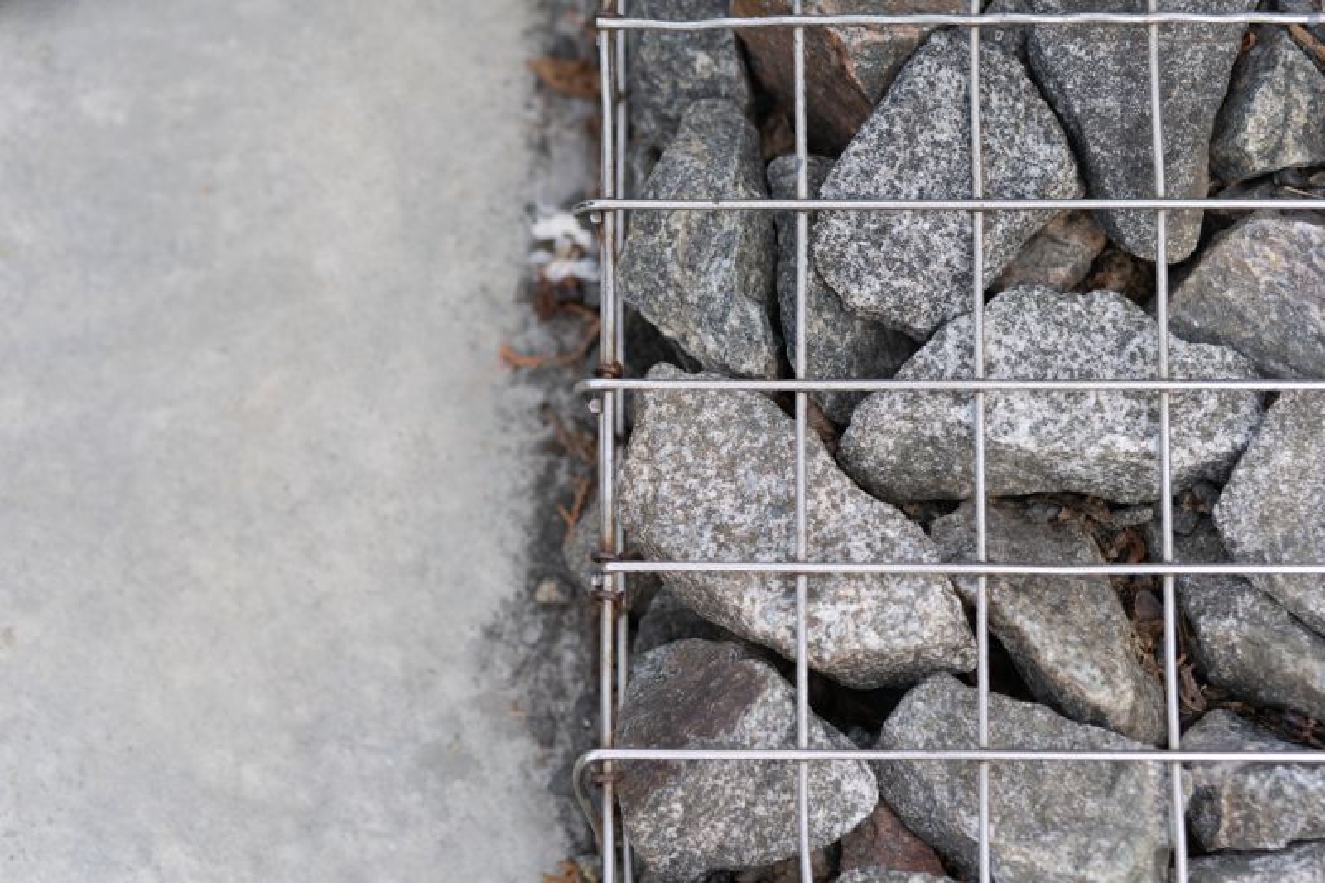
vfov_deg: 16.1
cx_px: 662
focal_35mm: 85
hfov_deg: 23.9
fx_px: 3128
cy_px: 442
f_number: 3.2
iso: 250
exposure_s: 1/800
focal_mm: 85
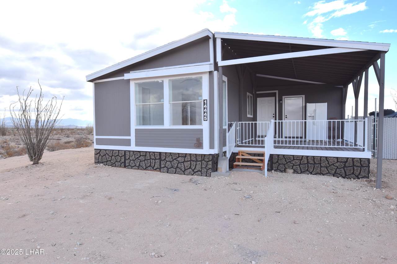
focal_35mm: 21
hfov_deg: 81.2
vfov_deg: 59.5
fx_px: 232
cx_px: 198
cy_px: 132
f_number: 8
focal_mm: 14
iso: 100
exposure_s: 1/250
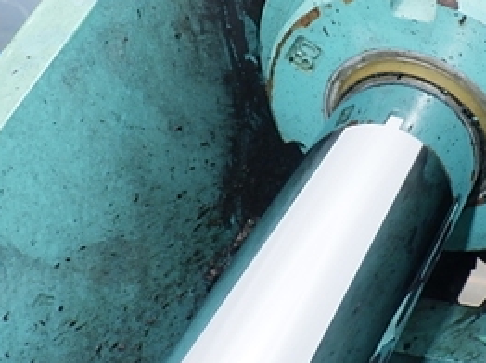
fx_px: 1080
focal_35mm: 77
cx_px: 362
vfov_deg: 19.0
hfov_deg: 25.1
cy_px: 113
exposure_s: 1/1500
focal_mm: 7.5
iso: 250
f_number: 4.2
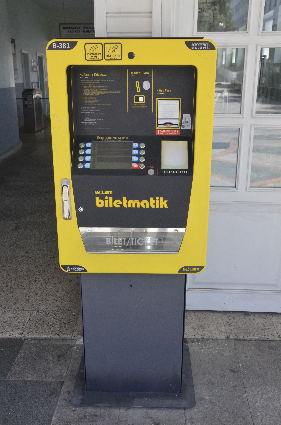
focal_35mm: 36
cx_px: 140
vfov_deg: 53.2
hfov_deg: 36.7
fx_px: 423
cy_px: 212
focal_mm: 24
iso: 1250
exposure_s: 1/400
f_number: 10
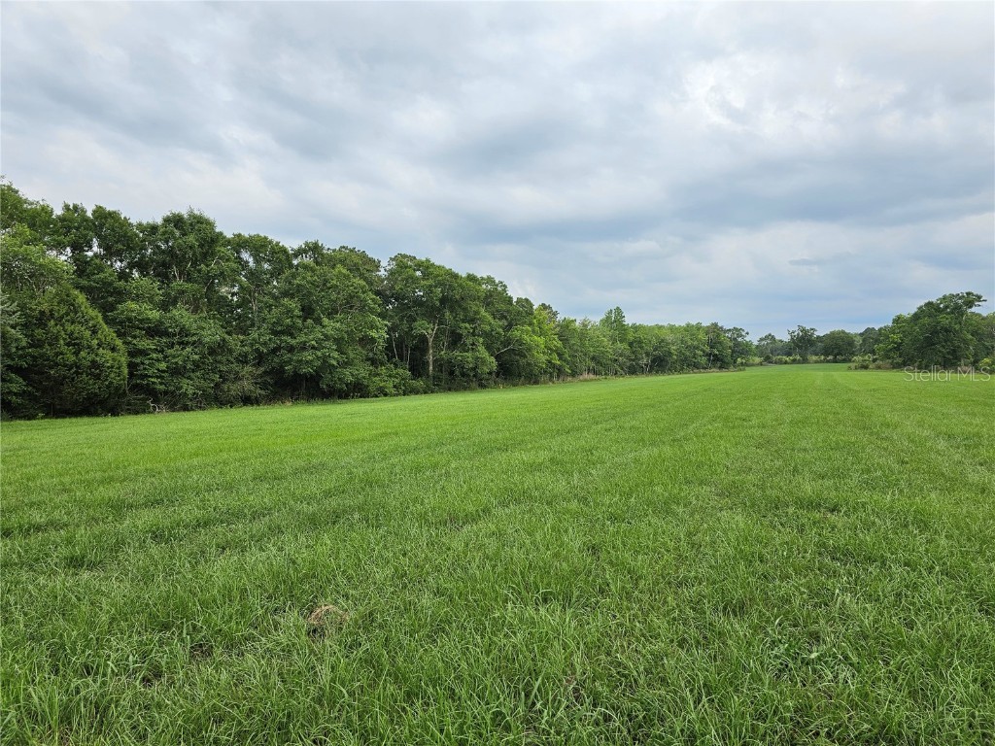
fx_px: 661
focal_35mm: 23
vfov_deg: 58.9
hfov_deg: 73.9
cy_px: 373
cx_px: 498
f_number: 1.7
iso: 16
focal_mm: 6.3
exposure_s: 1/180
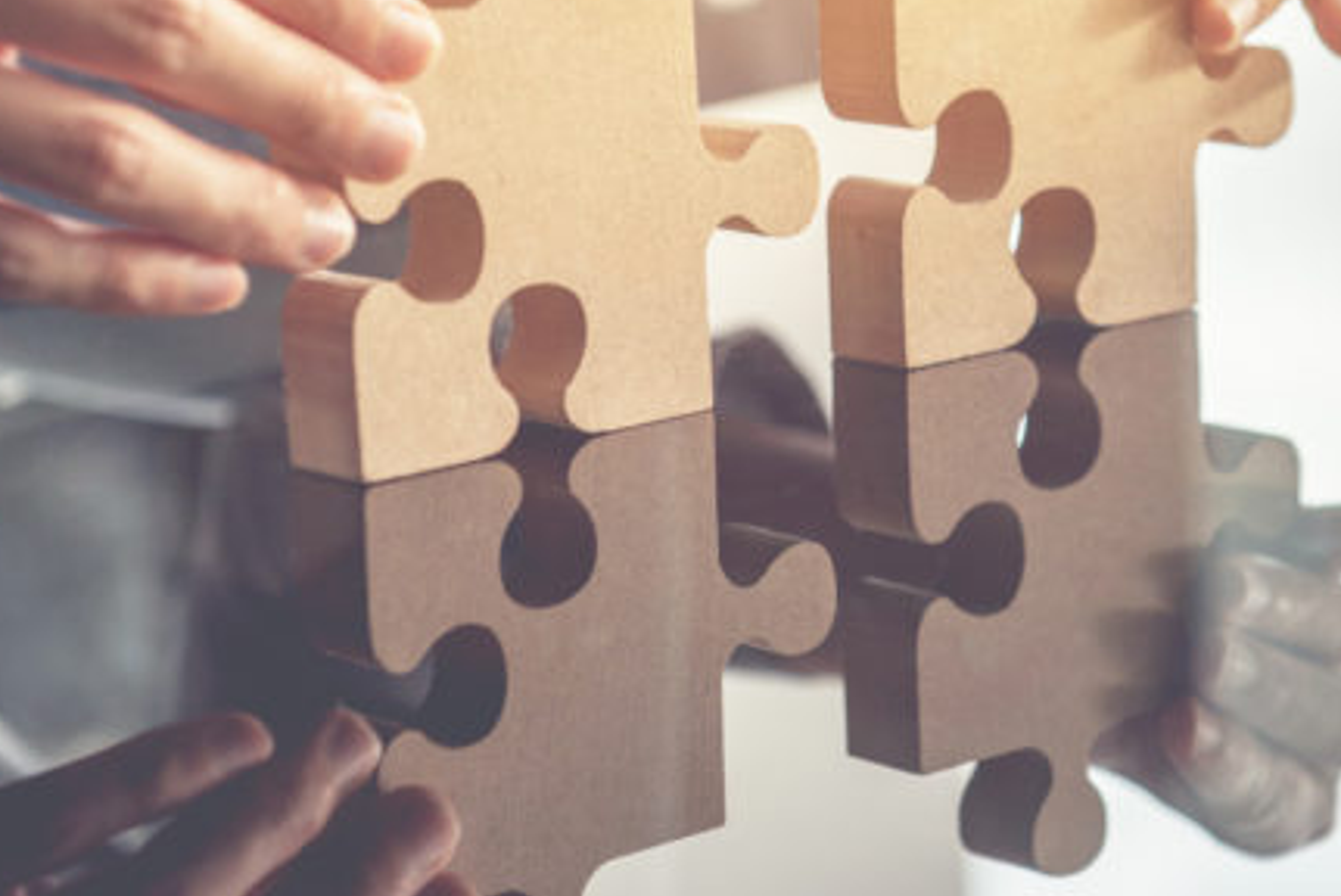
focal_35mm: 130
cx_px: 825
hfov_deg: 15.7
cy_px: 283
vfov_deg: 10.6
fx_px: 4846
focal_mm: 70
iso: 200
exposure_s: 1/250
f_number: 4
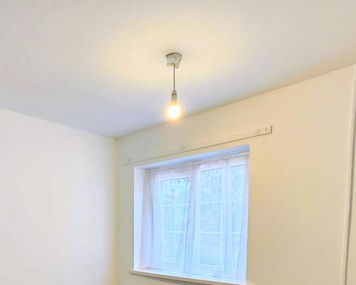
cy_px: 254
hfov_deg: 64.6
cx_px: 124
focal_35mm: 26
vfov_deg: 49.2
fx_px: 274
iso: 320
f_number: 2.2
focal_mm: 2.2
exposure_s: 1/50
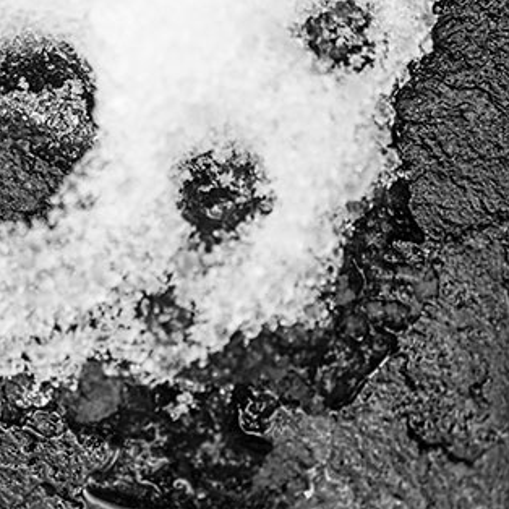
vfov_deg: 6.2
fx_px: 4725
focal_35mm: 284
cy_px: 265
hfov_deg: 6.2
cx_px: 105
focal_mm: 210
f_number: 6.7
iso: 720
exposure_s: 1/250
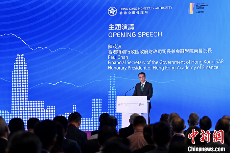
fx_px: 607
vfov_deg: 14.4
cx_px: 115
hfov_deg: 21.5
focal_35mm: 95
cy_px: 76
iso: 280
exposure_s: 1/125
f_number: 2.8
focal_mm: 95
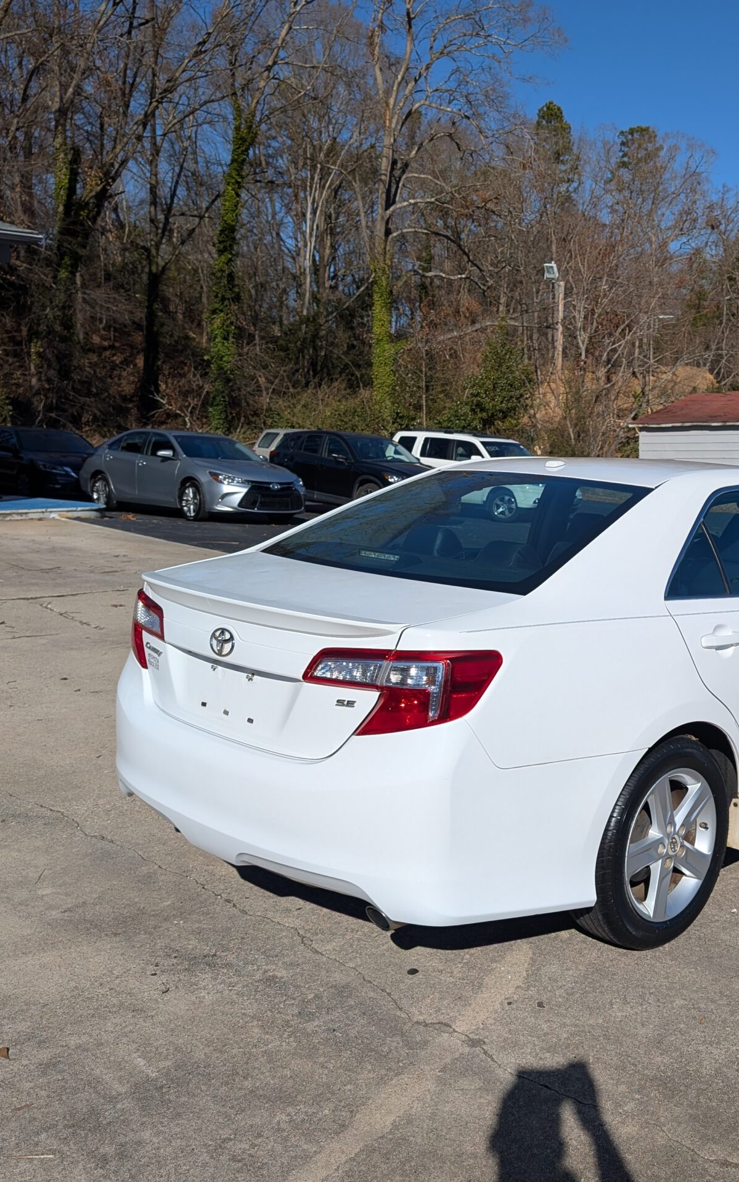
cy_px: 592
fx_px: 1095
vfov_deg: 56.7
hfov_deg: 36.1
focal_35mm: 34
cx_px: 587
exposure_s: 1/2404
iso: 21
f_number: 1.68
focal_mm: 6.9
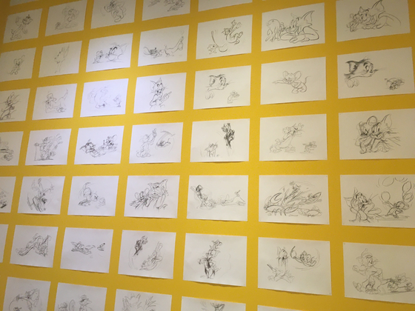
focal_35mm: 29
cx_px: 208
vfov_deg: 48.2
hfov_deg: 61.7
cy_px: 156
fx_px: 348
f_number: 2.2
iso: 40
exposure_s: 1/30
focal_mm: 4.15
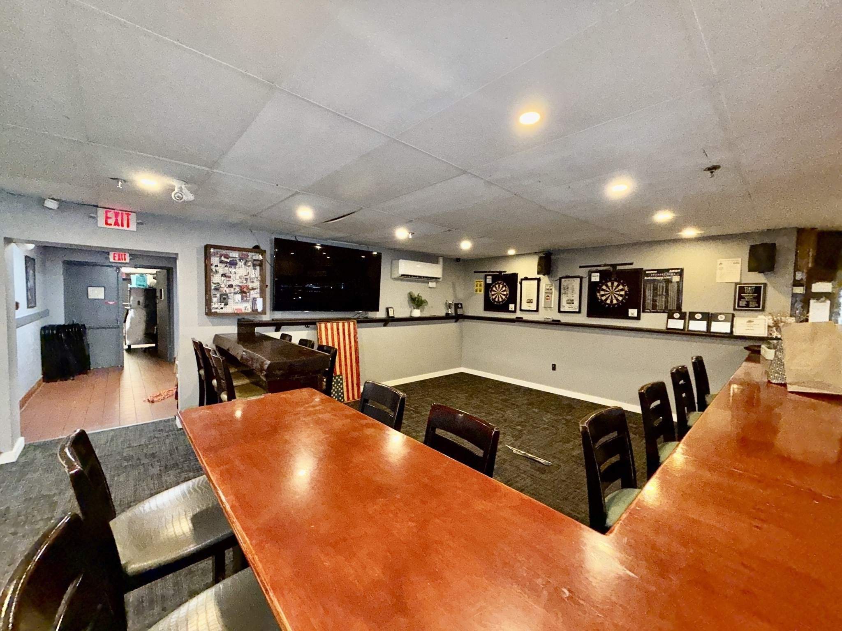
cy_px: 316
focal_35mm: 14
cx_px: 421
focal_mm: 2.22
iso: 400
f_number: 2.2
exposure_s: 1/60
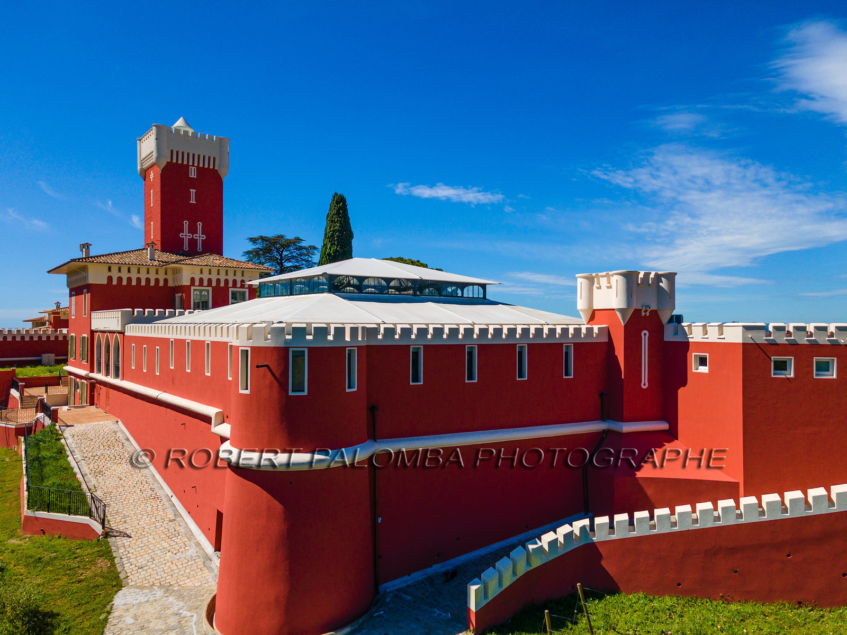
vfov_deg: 56.8
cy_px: 318
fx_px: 587
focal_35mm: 24
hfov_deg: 71.6
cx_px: 424
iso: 110
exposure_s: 1/730
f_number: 2.8
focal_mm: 4.5
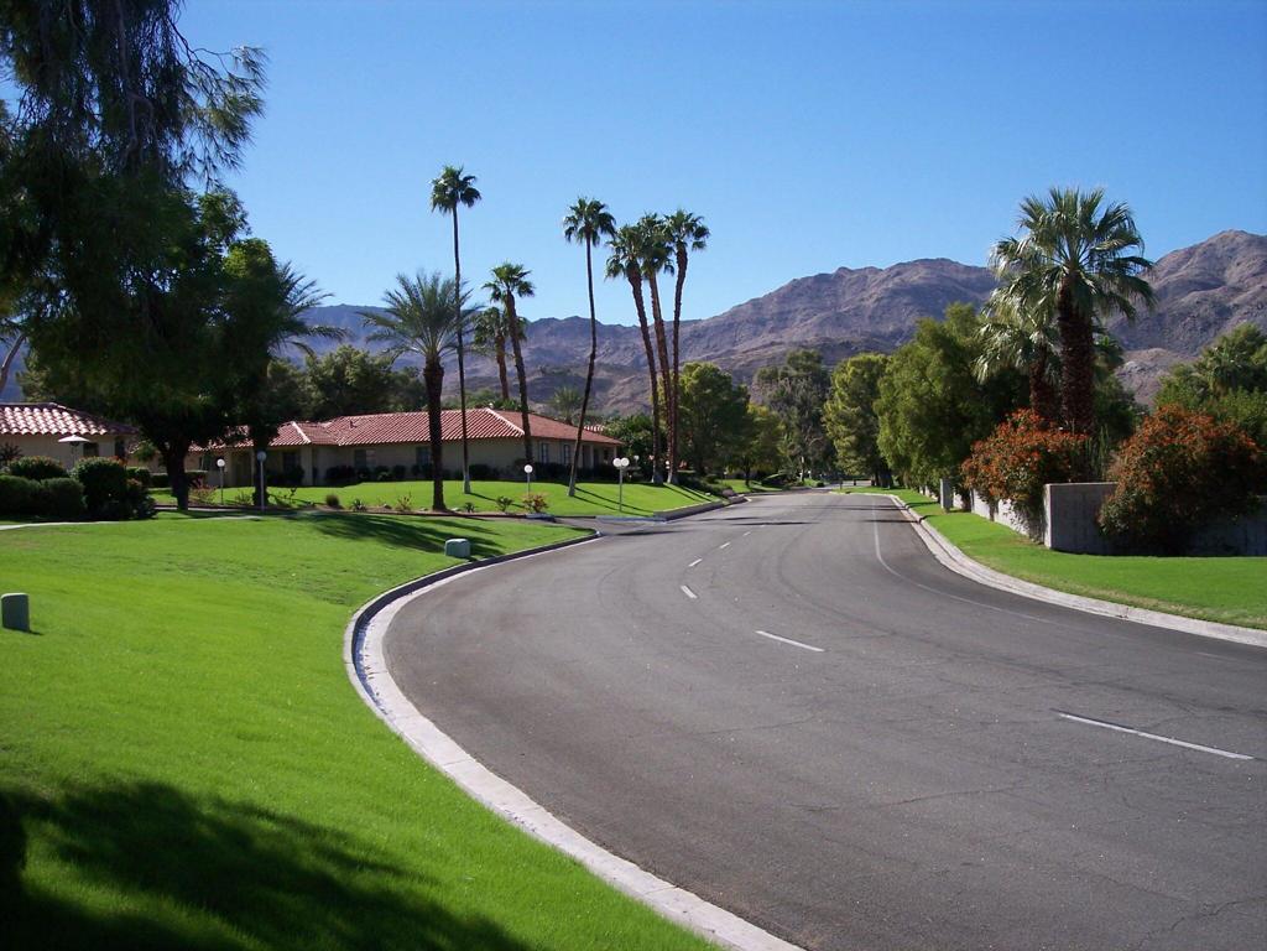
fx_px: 1427
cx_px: 634
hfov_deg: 47.9
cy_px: 476
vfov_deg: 36.8
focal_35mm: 39
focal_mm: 8
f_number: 4
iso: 100
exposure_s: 1/750
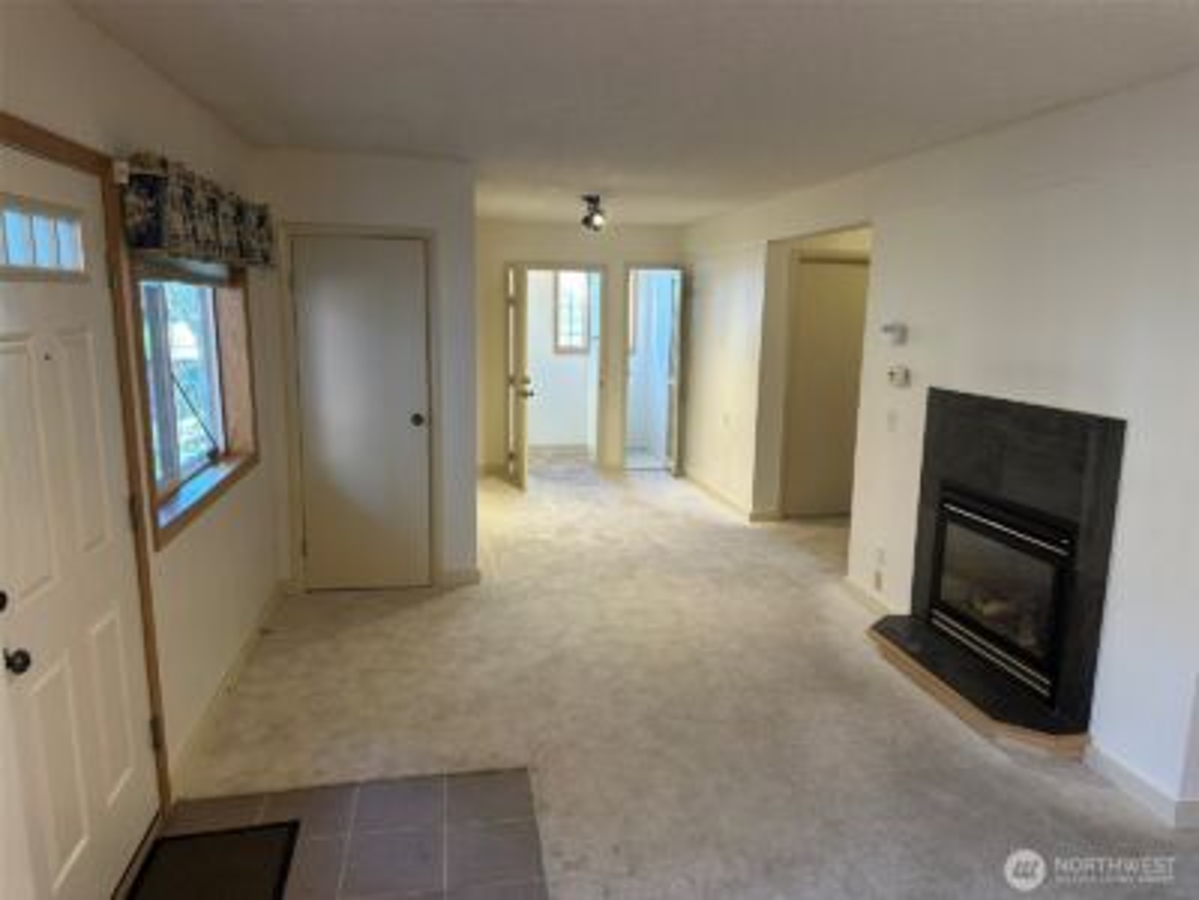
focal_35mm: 24
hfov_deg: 71.6
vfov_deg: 56.8
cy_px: 450
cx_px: 600
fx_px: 831
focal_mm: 6.86
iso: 160
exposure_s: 1/60
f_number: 1.78
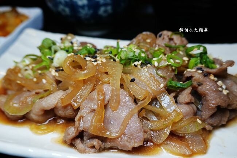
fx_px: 237
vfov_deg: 36.9
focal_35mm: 36
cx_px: 118
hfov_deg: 53.1
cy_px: 79
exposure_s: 1/60
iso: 125
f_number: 3.5
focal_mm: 13.29
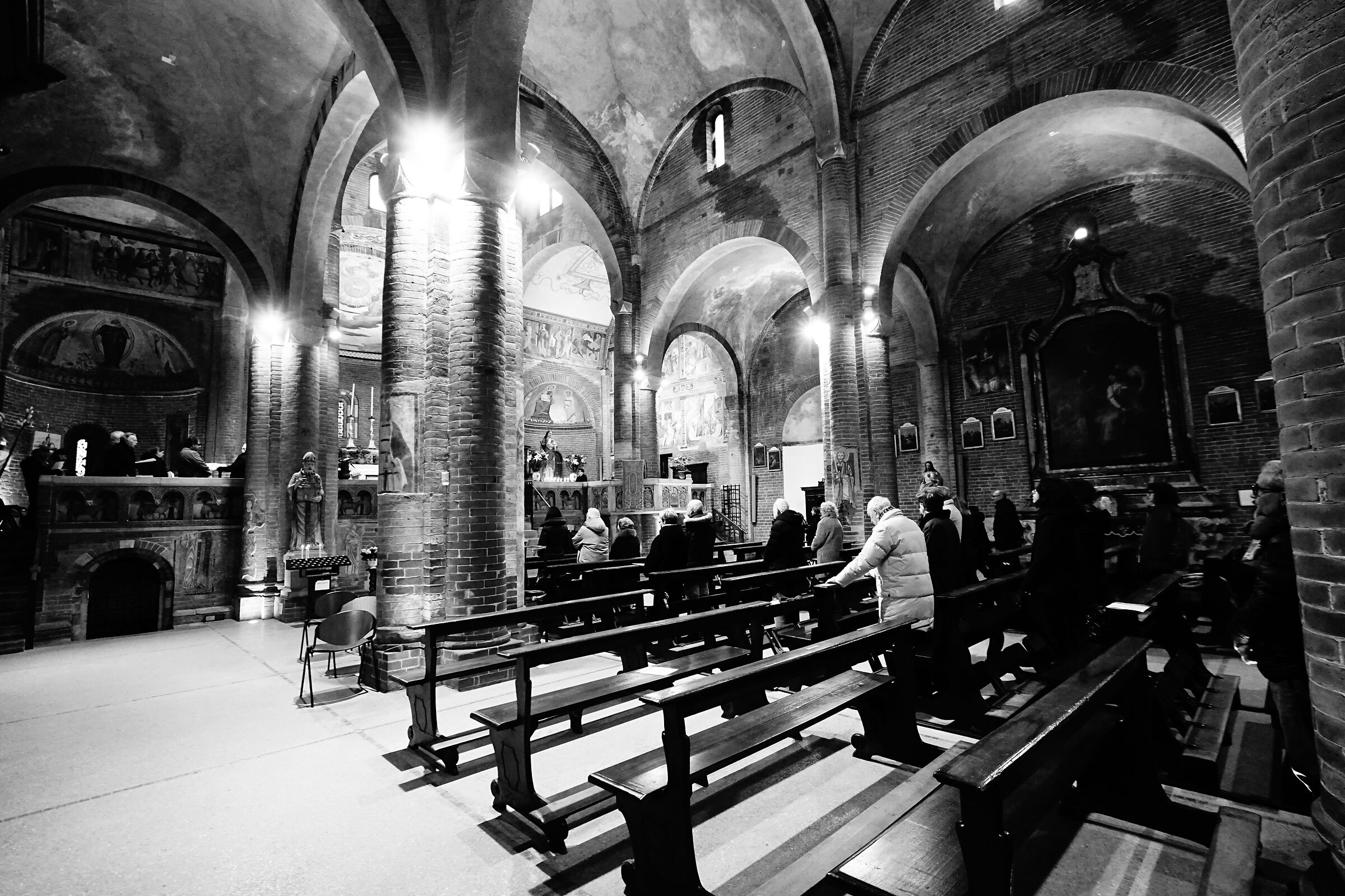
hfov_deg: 96.7
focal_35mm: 16
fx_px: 598
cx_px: 672
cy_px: 448
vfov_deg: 73.7
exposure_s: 1/40
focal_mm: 16
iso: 5000
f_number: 4
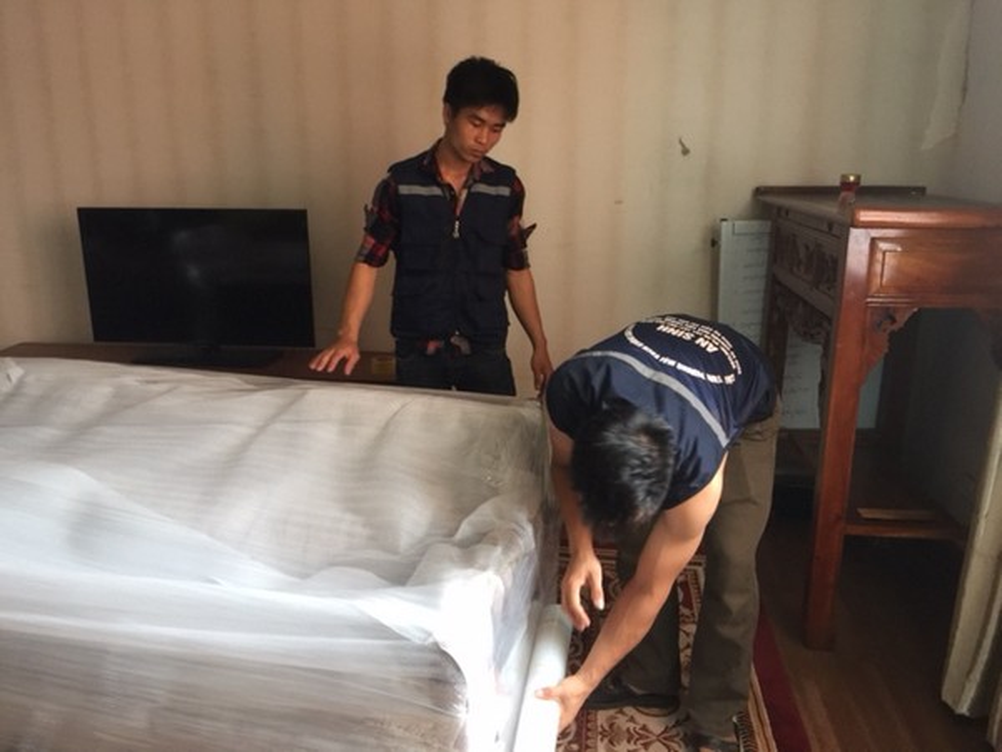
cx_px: 501
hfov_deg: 61.7
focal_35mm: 29
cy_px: 376
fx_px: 839
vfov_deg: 48.2
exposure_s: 1/33
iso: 64
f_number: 2.2
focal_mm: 4.15
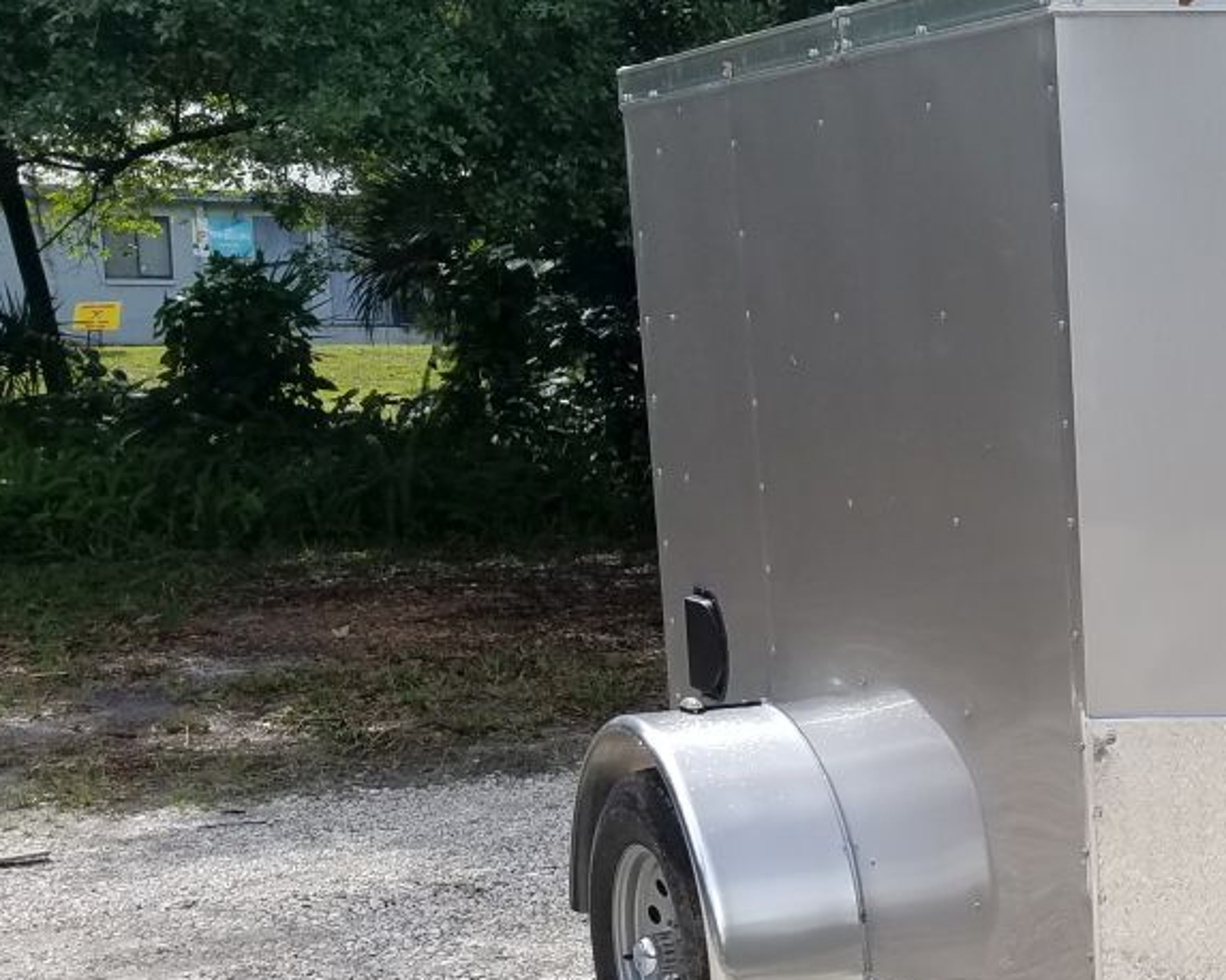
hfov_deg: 28.0
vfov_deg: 24.4
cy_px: 695
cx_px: 1316
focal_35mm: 62
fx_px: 2249
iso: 50
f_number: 1.7
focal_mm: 4.2
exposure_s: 1/1464
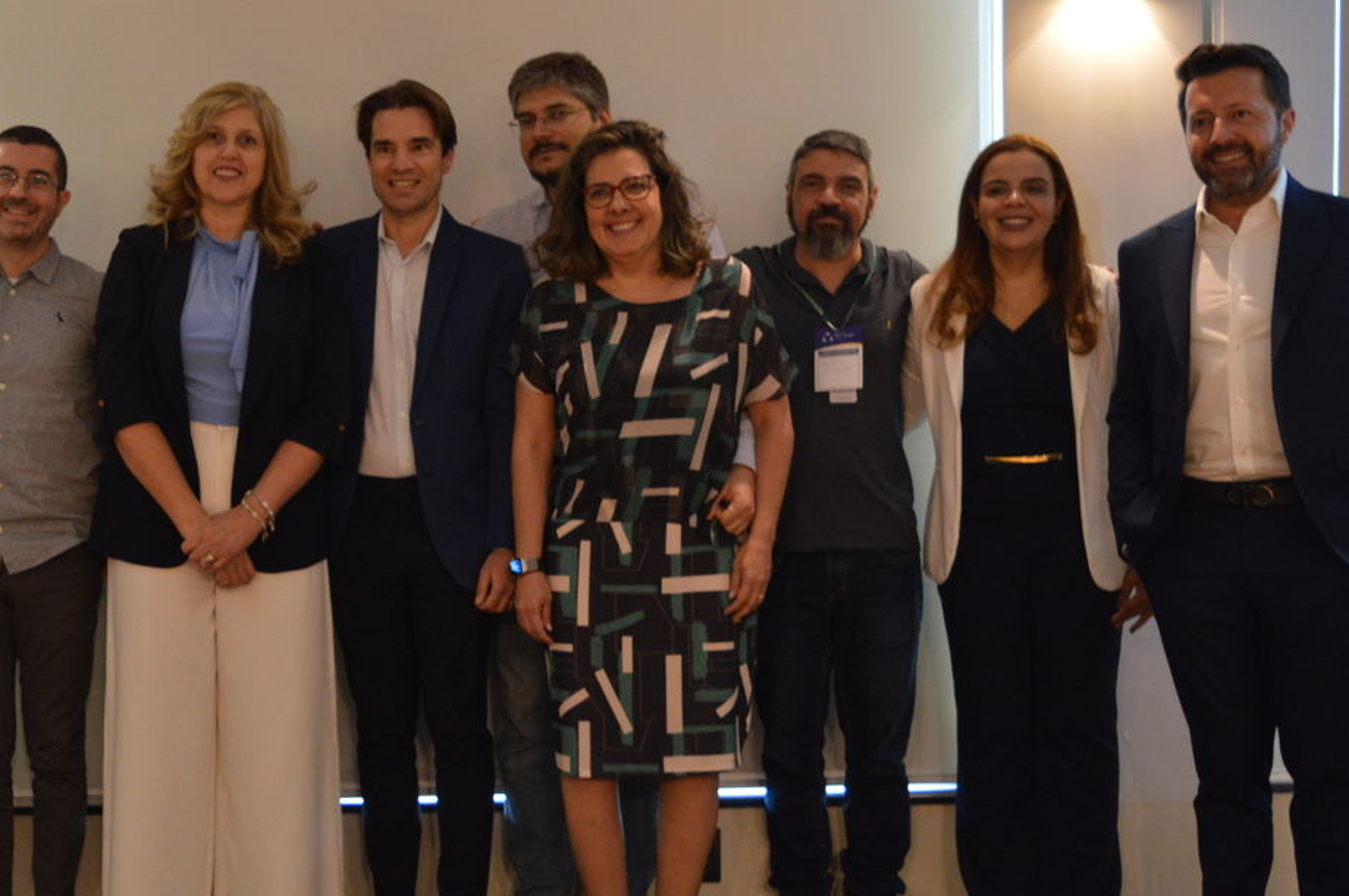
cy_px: 416
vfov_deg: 25.0
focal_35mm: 54
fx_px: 2022
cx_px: 417
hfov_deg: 36.4
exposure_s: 1/15
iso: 900
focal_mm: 22
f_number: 3.8
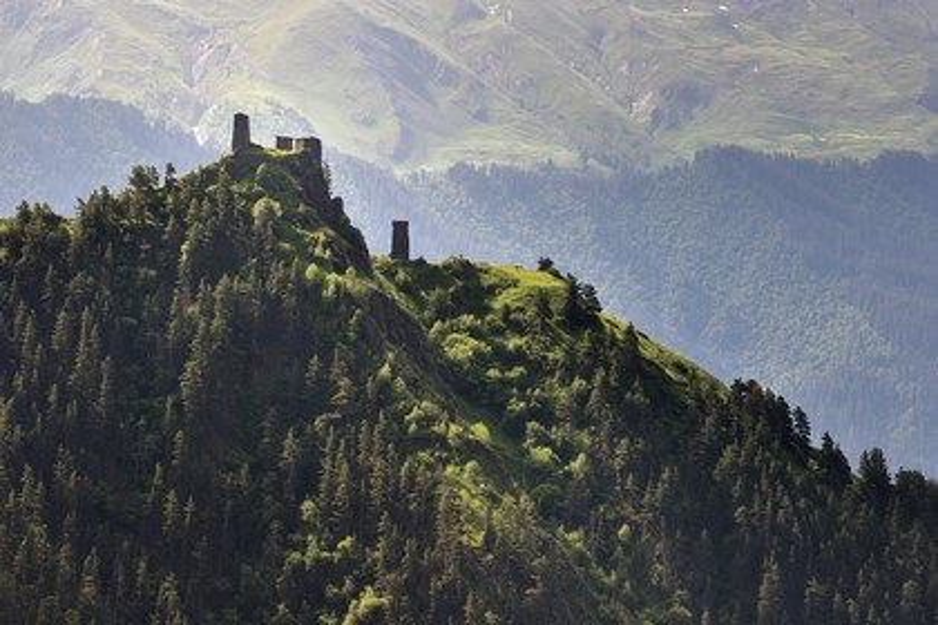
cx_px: 469
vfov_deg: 6.9
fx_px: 5211
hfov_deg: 10.3
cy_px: 312
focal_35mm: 200
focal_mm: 200
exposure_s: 1/800
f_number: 6.3
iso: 200
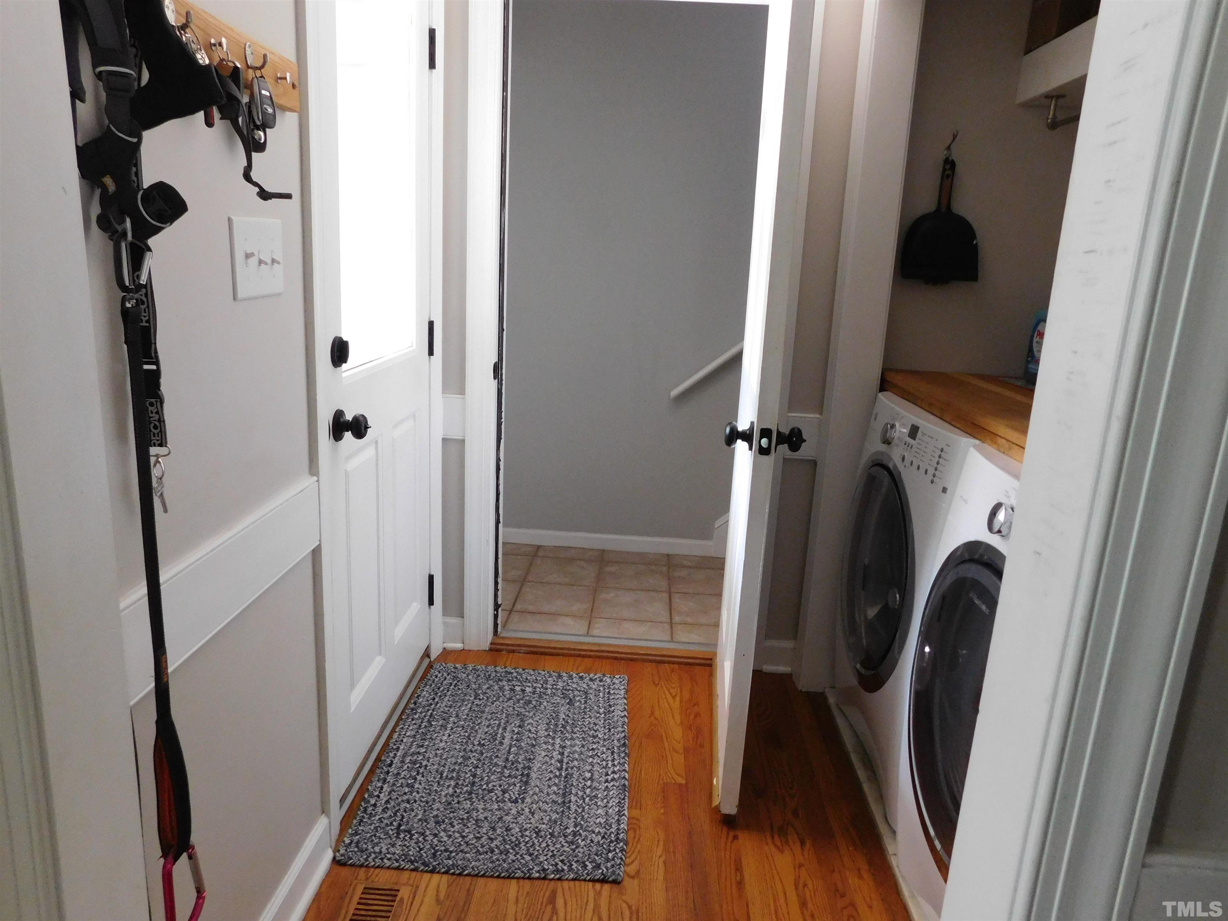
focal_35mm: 23
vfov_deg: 58.9
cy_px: 460
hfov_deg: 73.9
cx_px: 614
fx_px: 816
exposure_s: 1/10
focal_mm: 4
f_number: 3
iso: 400
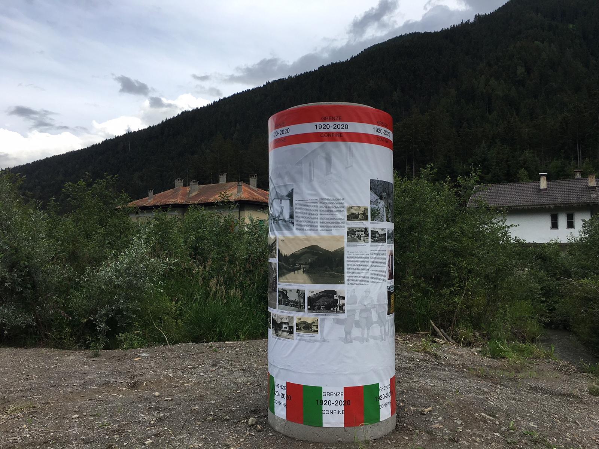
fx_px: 502
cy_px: 224
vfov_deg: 48.2
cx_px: 300
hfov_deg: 61.7
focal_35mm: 29
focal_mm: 4.15
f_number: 2.2
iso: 25
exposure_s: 1/874
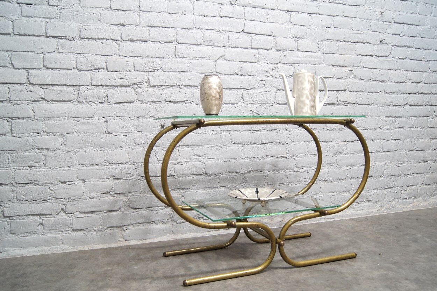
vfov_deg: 43.6
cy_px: 146
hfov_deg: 62.0
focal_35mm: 30
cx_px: 218
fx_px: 364
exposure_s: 1/40
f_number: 4
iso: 400
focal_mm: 20
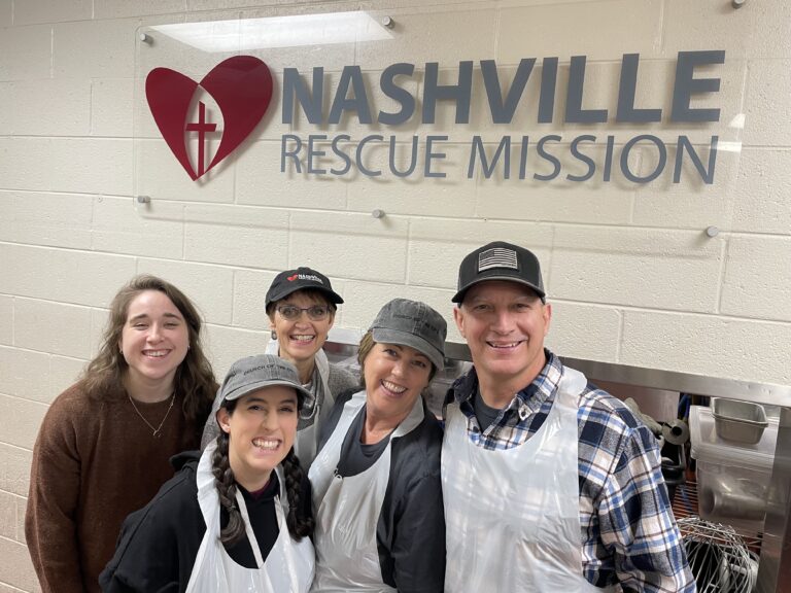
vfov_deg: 53.1
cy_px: 296
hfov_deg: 67.3
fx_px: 594
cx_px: 396
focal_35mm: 26
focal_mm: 4.2
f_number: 1.6
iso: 100
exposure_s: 1/60
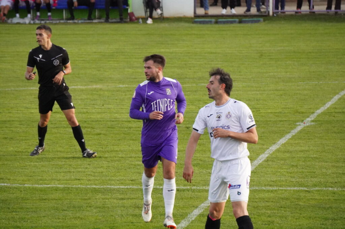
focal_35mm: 315
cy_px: 114
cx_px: 172
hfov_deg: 6.5
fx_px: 3016
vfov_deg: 4.4
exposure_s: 1/2500
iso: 6400
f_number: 8
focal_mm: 210
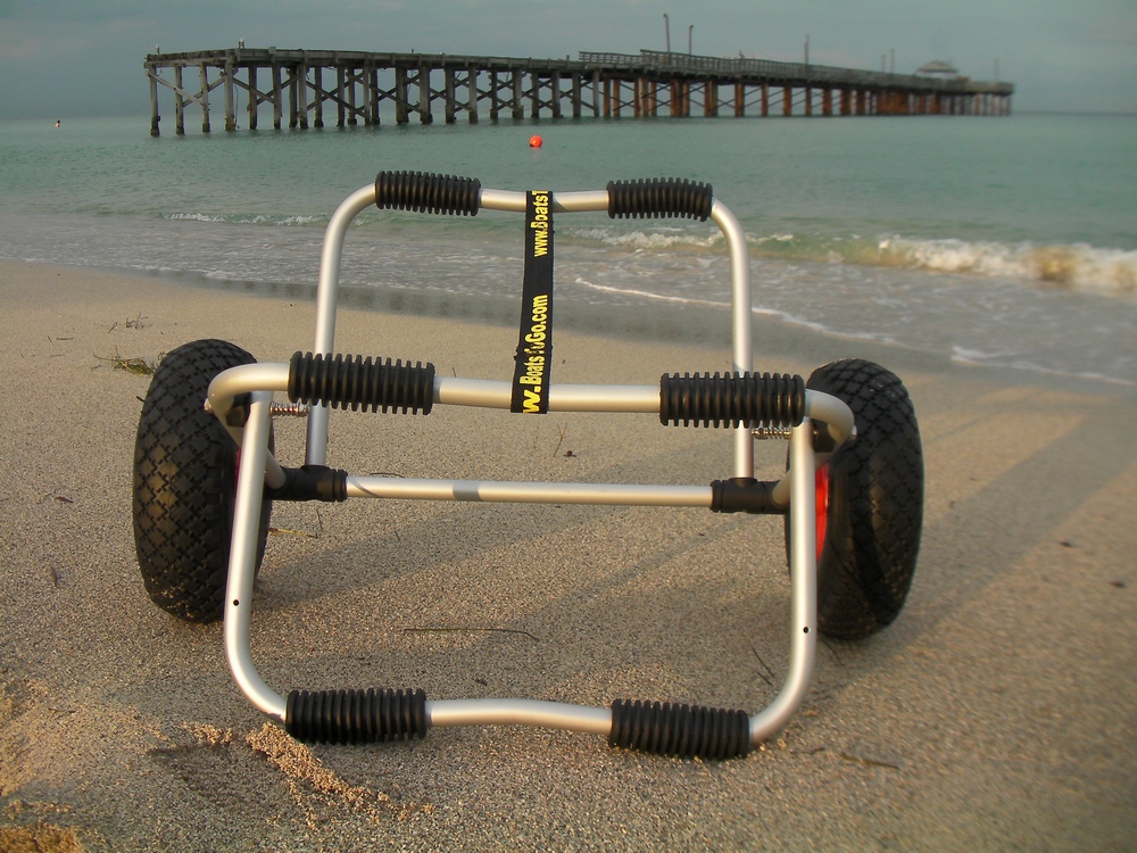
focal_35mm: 38
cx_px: 568
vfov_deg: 37.7
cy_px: 426
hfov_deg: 49.0
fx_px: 1248
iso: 50
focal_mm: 6.3
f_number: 3.5
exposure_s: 1/305
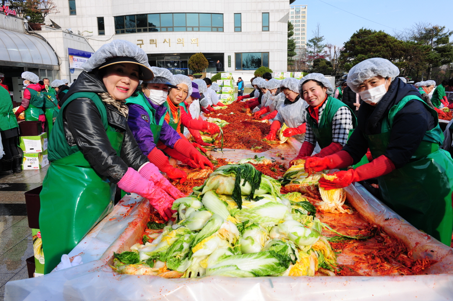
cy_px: 150
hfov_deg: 63.7
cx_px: 226
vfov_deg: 44.9
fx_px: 365
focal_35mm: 29
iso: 200
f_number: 11
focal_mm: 29
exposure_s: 1/125
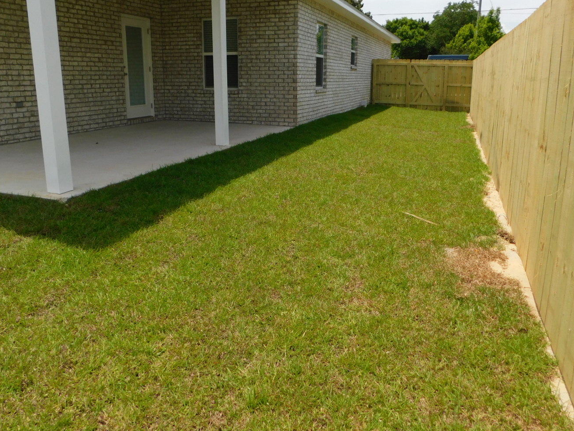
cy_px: 172
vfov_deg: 49.4
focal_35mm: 28
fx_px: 464
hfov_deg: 63.4
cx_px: 290
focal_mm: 4
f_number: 6
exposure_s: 1/400
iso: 125
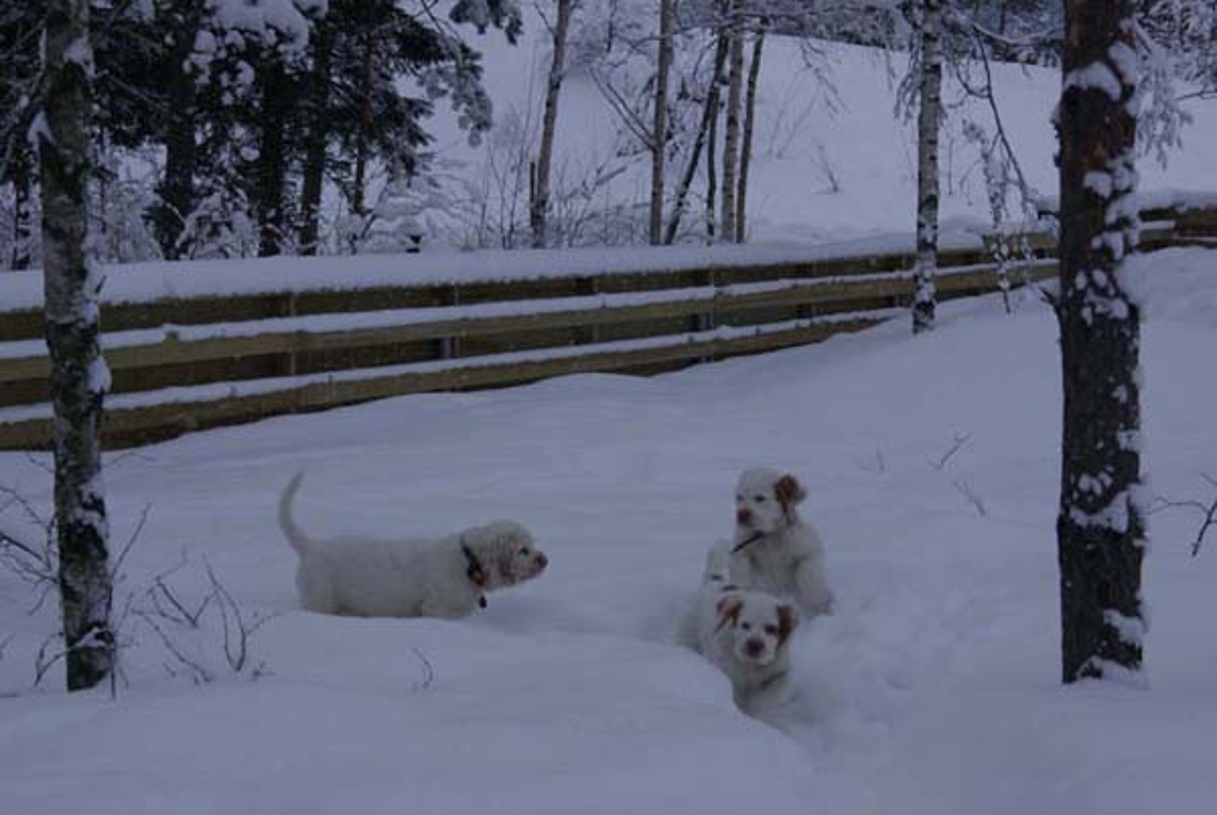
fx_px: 3555
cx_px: 608
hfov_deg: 19.4
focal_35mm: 105
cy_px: 408
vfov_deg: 13.1
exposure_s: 1/125
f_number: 8
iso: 100
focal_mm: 70
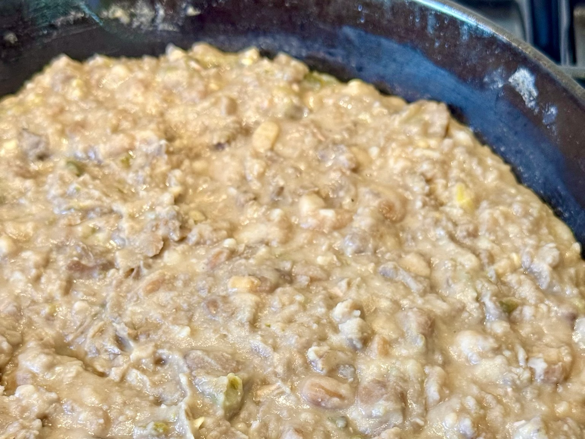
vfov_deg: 30.3
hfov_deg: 39.7
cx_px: 292
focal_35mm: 48
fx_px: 811
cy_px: 220
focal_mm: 6.76
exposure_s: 1/60
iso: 160
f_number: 1.78
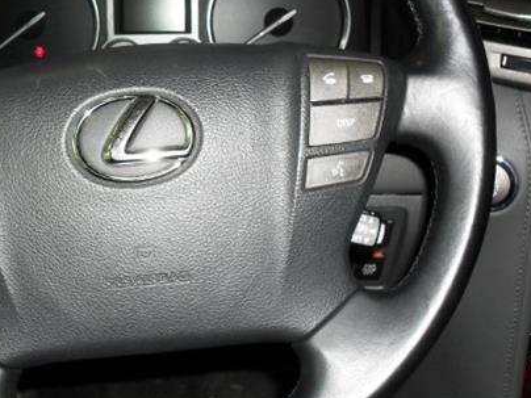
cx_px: 214
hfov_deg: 36.7
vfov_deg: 27.9
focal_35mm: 52
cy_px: 141
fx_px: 798
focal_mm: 6.3
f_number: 3.2
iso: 200
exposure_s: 1/45
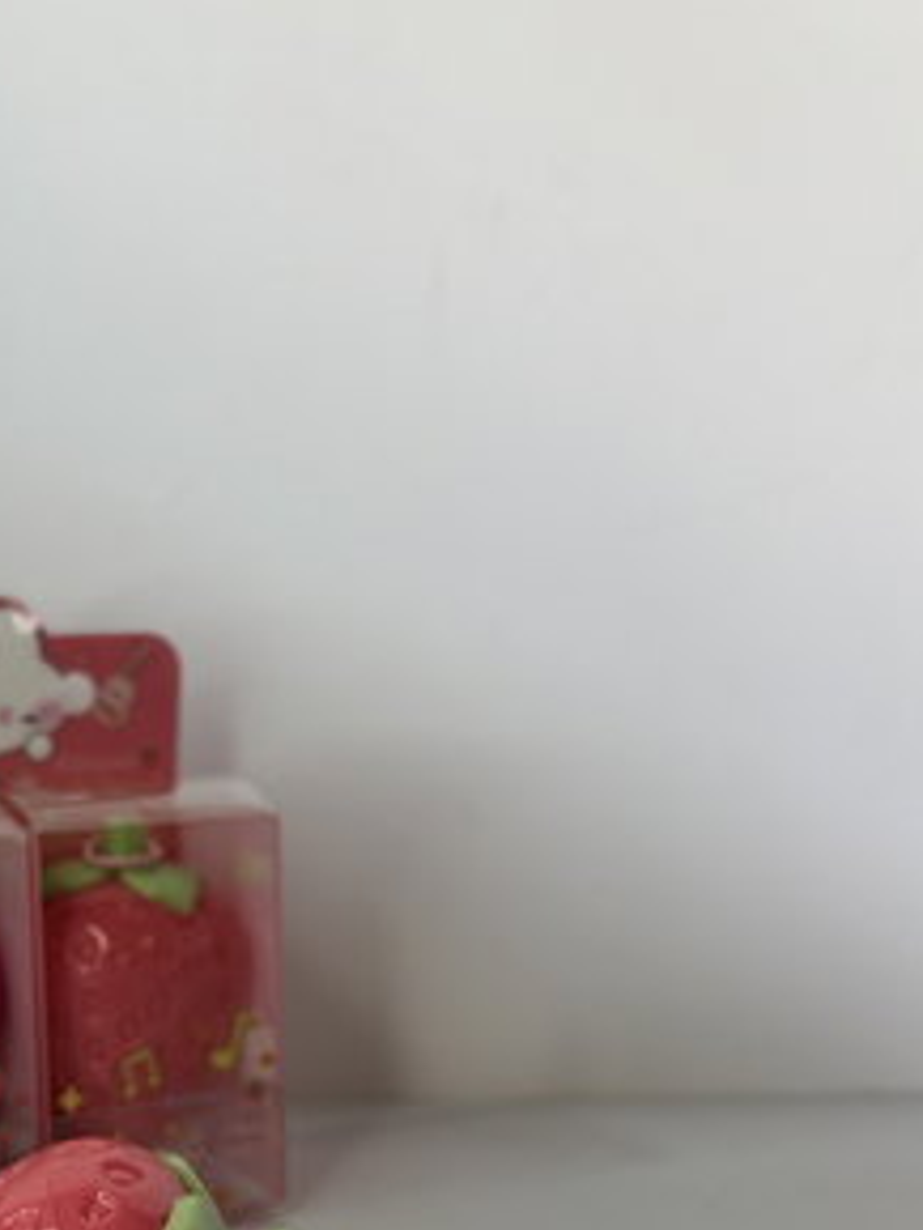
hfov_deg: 29.2
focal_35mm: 48
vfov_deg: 38.4
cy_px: 947
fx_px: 1705
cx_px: 115
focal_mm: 5.96
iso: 50
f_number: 1.6
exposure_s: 1/121
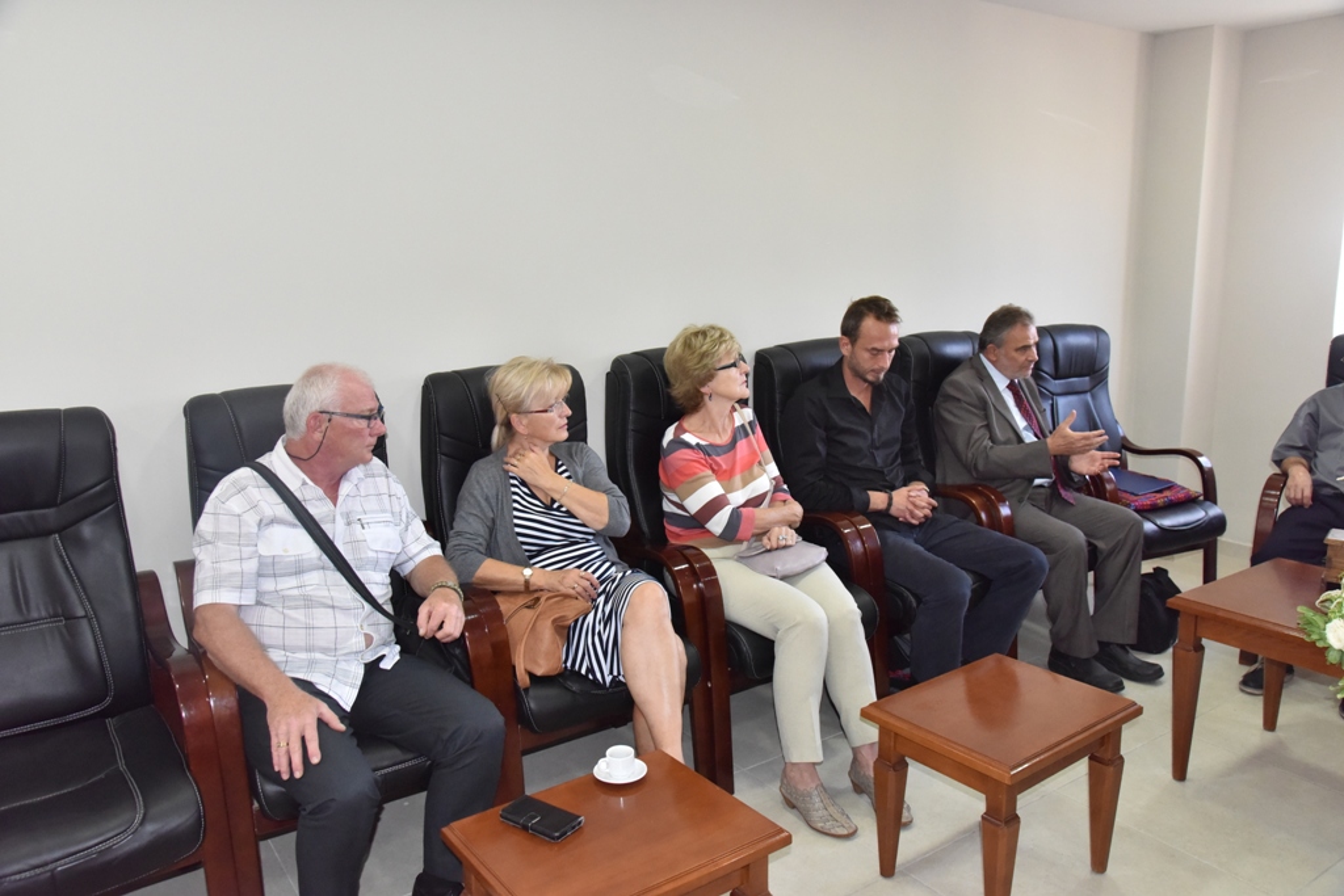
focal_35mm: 27
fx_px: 1008
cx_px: 672
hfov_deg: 67.4
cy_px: 448
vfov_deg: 47.9
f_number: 8
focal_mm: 27
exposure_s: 1/250
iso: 3200
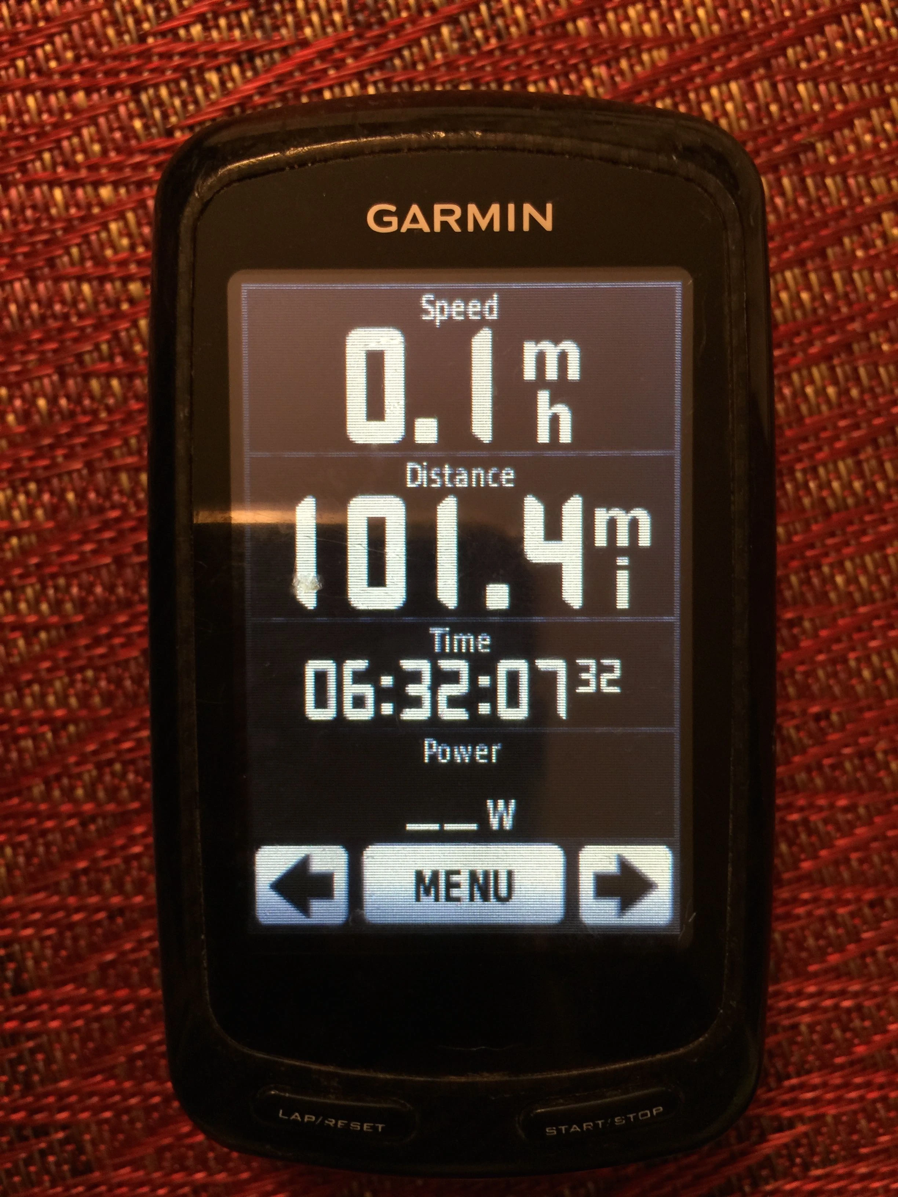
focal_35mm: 29
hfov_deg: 48.2
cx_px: 449
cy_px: 598
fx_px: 1003
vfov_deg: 61.7
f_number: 2.2
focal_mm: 4.15
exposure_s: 1/15
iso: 40
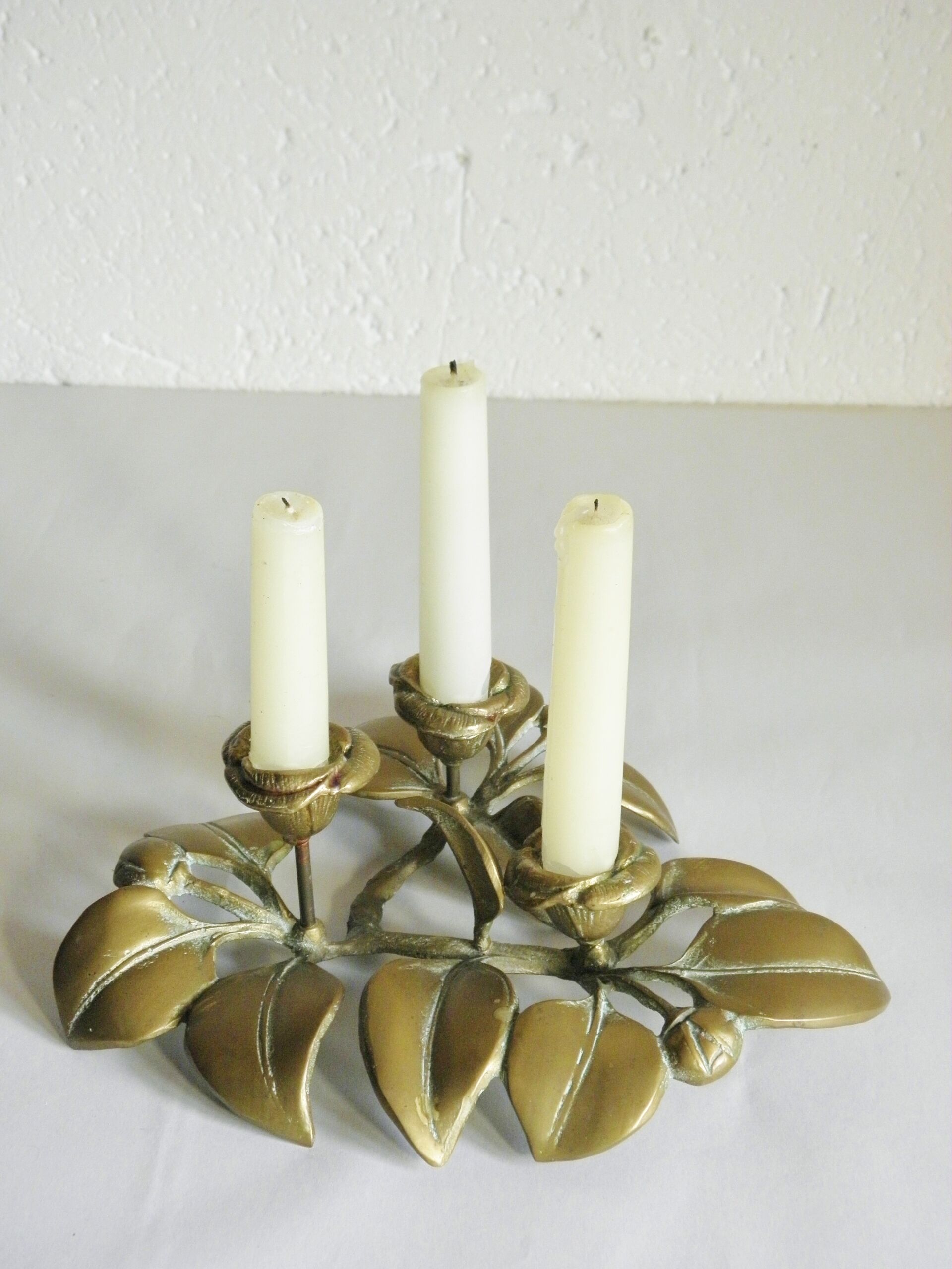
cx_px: 476
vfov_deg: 35.5
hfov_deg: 27.0
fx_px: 1980
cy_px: 634
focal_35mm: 54
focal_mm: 9.7
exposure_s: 1/30
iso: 200
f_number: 4.1
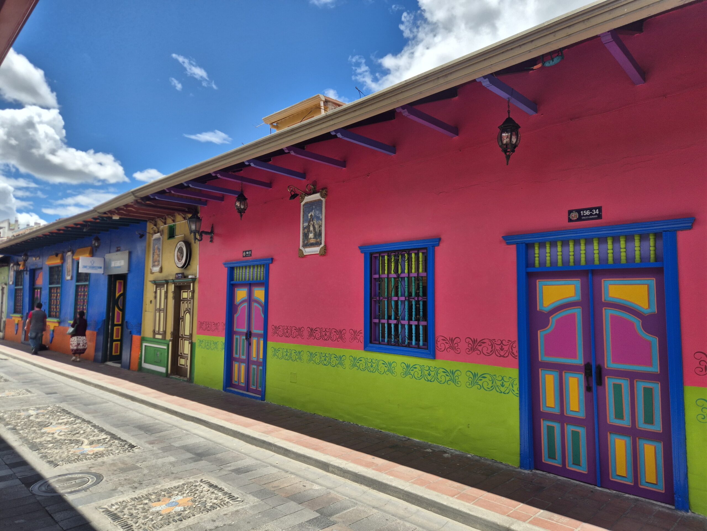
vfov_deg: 58.9
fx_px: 470
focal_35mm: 23
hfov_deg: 73.9
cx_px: 354
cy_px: 266
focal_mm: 5.4
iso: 25
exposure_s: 1/1720
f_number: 1.8
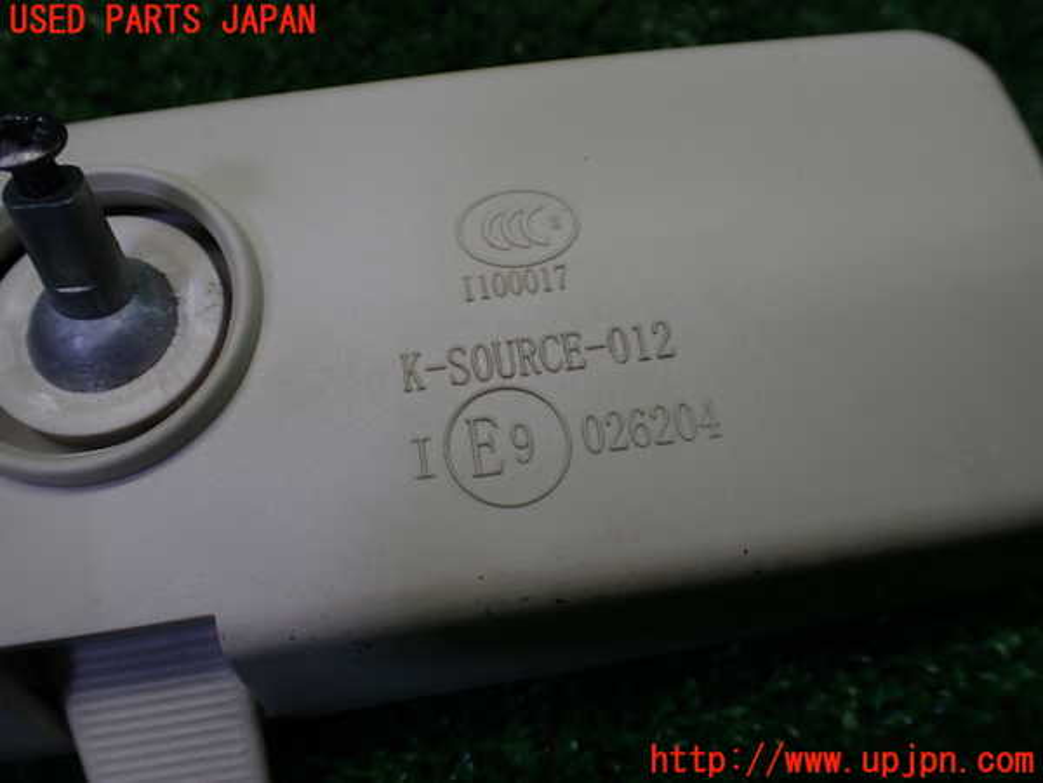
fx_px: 904
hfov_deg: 60.0
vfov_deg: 46.8
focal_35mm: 30
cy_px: 392
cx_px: 522
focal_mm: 5.4
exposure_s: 1/125
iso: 160
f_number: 2.3
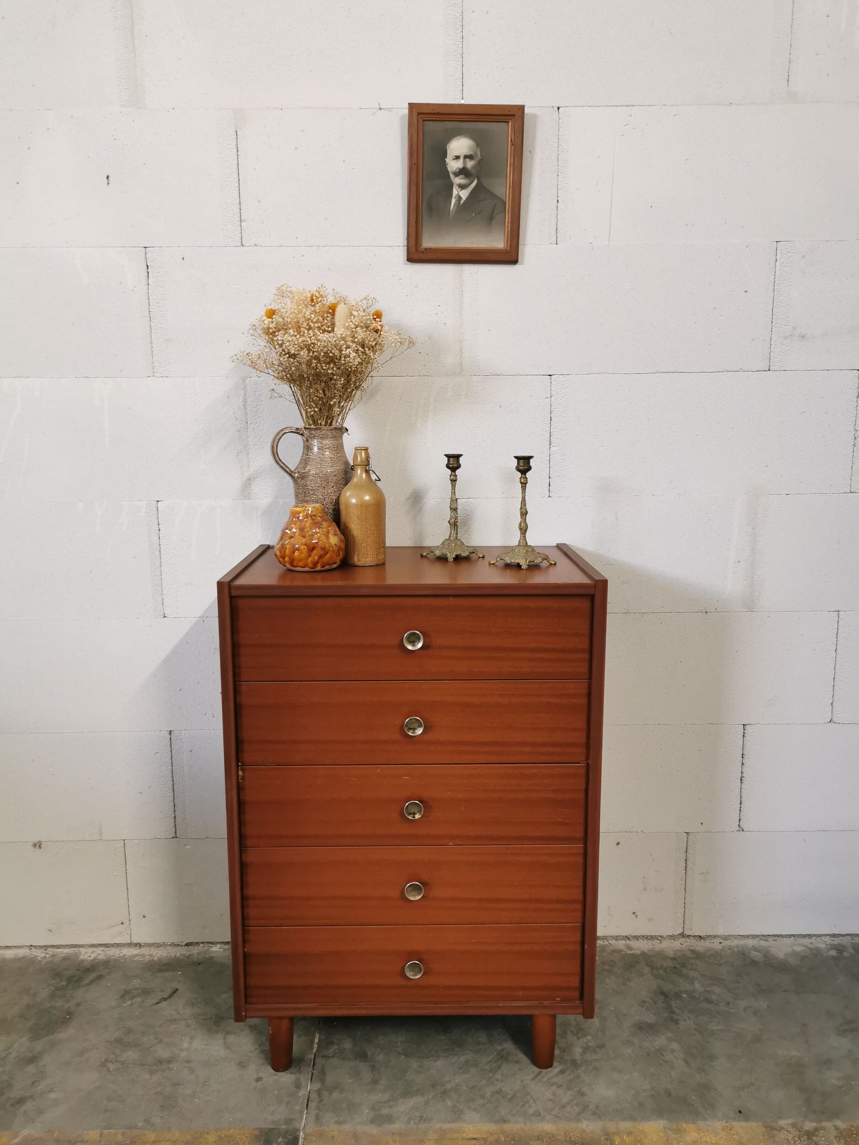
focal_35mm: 27
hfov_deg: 51.4
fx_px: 893
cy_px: 572
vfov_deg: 65.3
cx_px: 430
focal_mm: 5.58
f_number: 1.8
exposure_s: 1/50
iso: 320
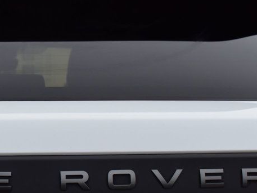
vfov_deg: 13.1
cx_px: 26
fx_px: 840
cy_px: 133
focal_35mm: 113
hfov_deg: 17.2
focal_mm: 35
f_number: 7.1
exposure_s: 1/40
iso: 400
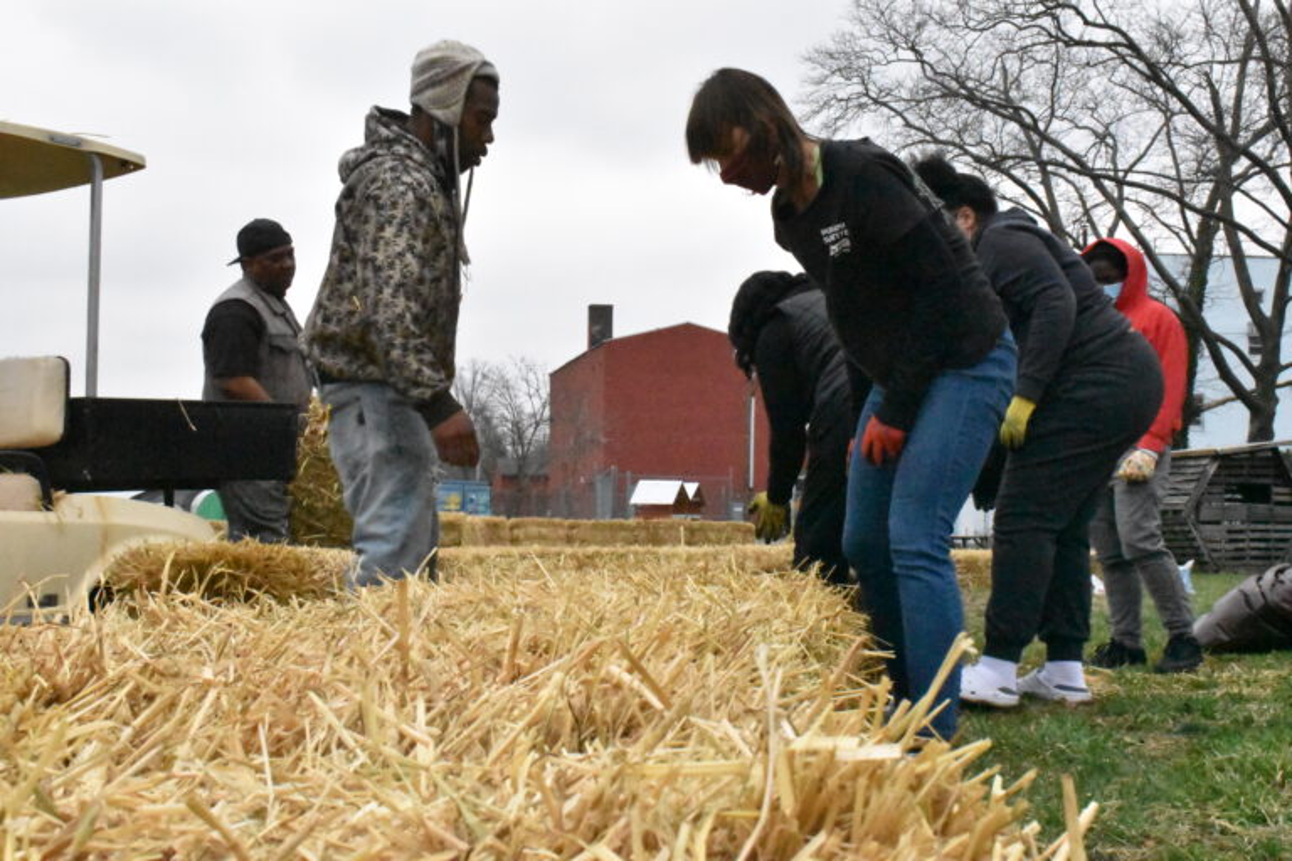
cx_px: 646
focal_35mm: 51
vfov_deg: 26.5
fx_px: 1830
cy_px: 430
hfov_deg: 38.9
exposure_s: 1/2500
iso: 20000
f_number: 25
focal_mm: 34
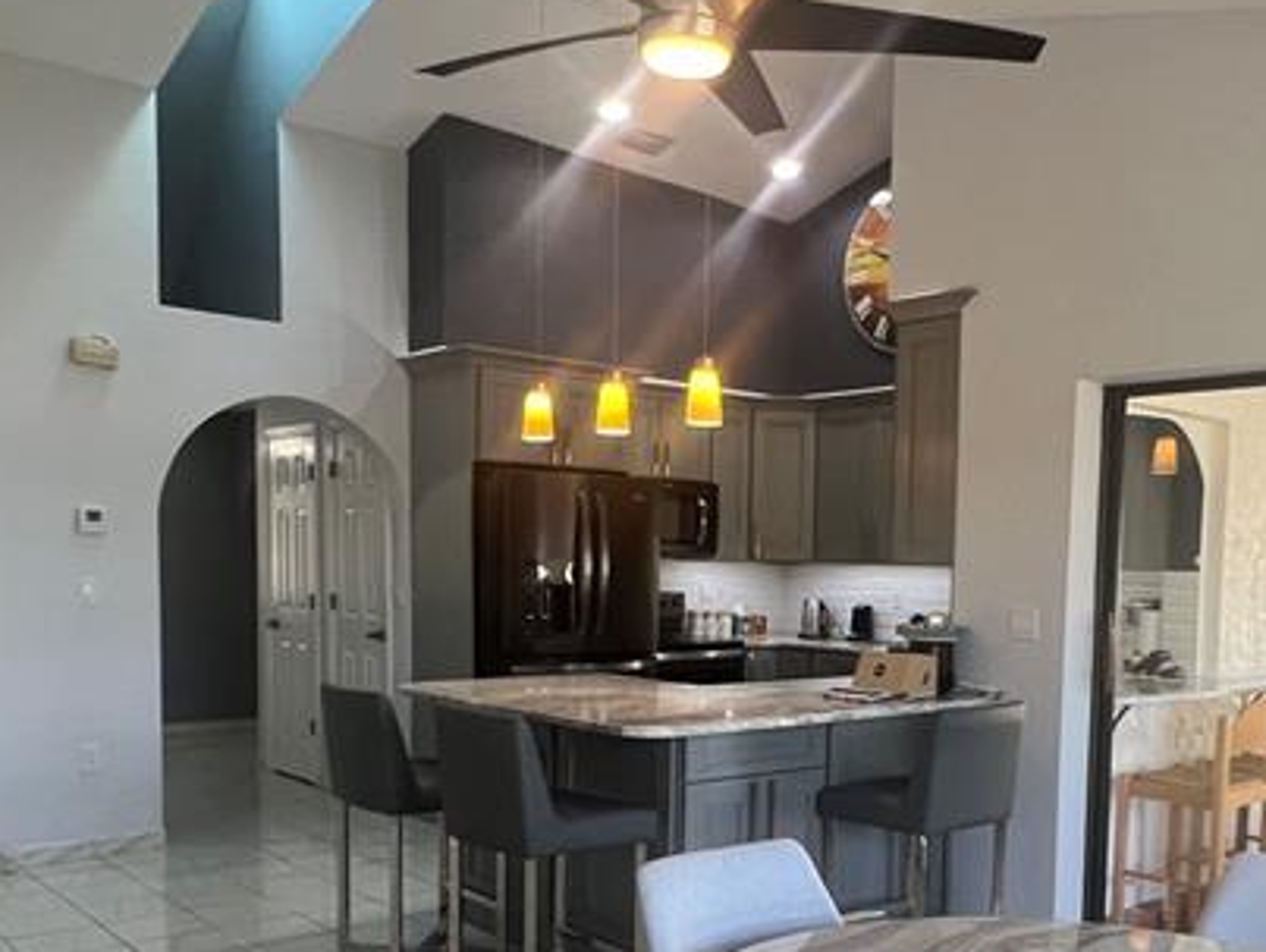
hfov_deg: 54.8
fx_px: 1208
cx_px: 773
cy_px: 660
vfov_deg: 42.2
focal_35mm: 33
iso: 125
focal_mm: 1.57
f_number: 1.8
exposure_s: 1/60
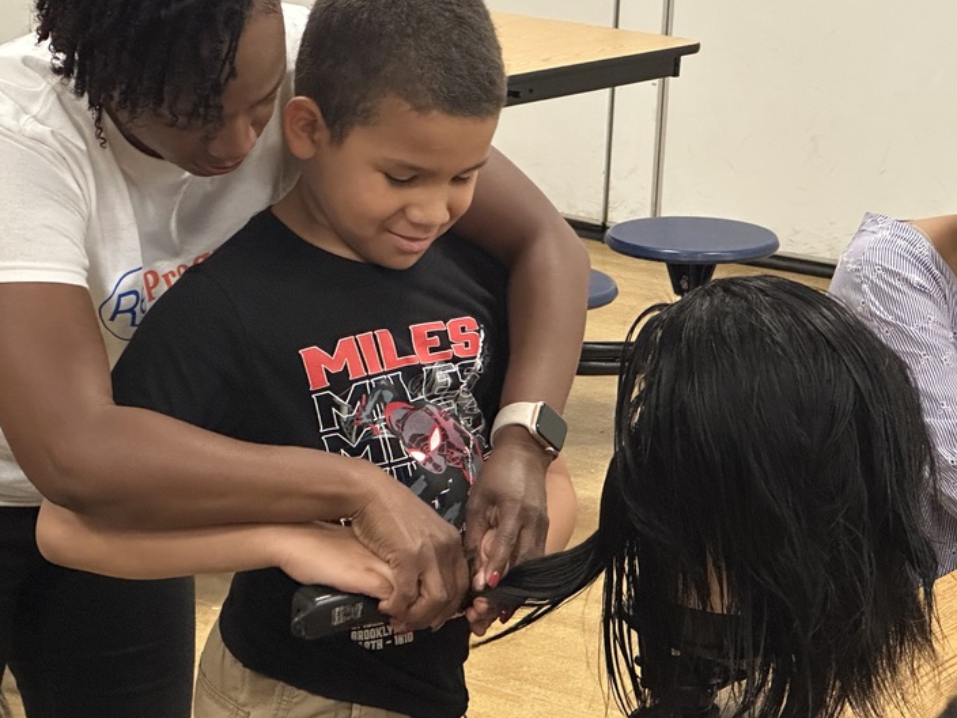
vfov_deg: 13.2
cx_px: 431
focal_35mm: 112
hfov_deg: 17.6
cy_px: 209
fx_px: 3096
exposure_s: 1/41
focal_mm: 9
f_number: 2.8
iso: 500
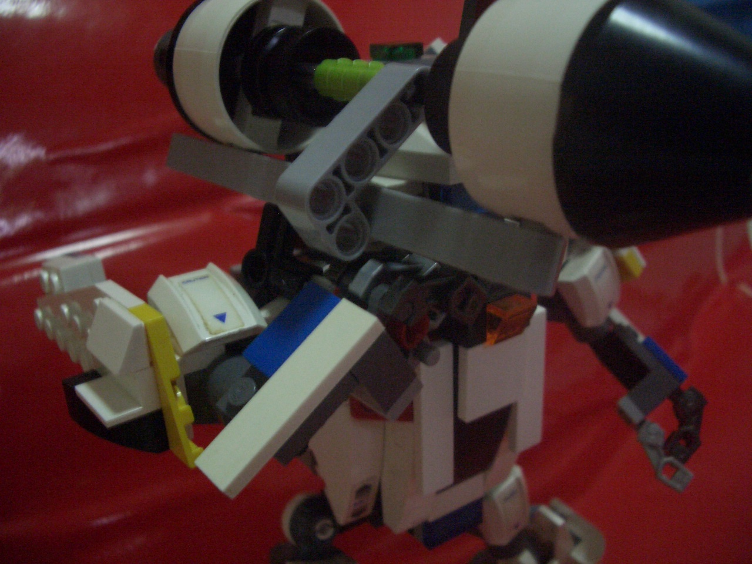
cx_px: 376
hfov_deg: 52.6
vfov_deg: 40.7
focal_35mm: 35
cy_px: 282
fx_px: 760
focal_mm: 5.8
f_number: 2.6
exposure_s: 1/8
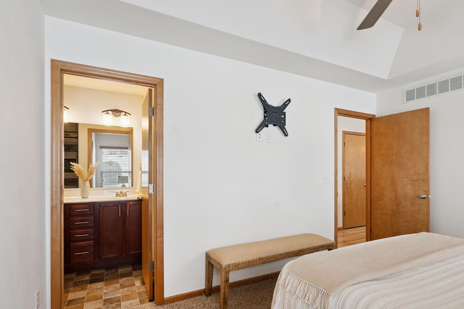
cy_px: 169
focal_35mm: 19
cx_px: 245
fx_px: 245
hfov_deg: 86.8
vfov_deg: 64.4
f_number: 8
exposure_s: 1/30
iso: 500
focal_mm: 16
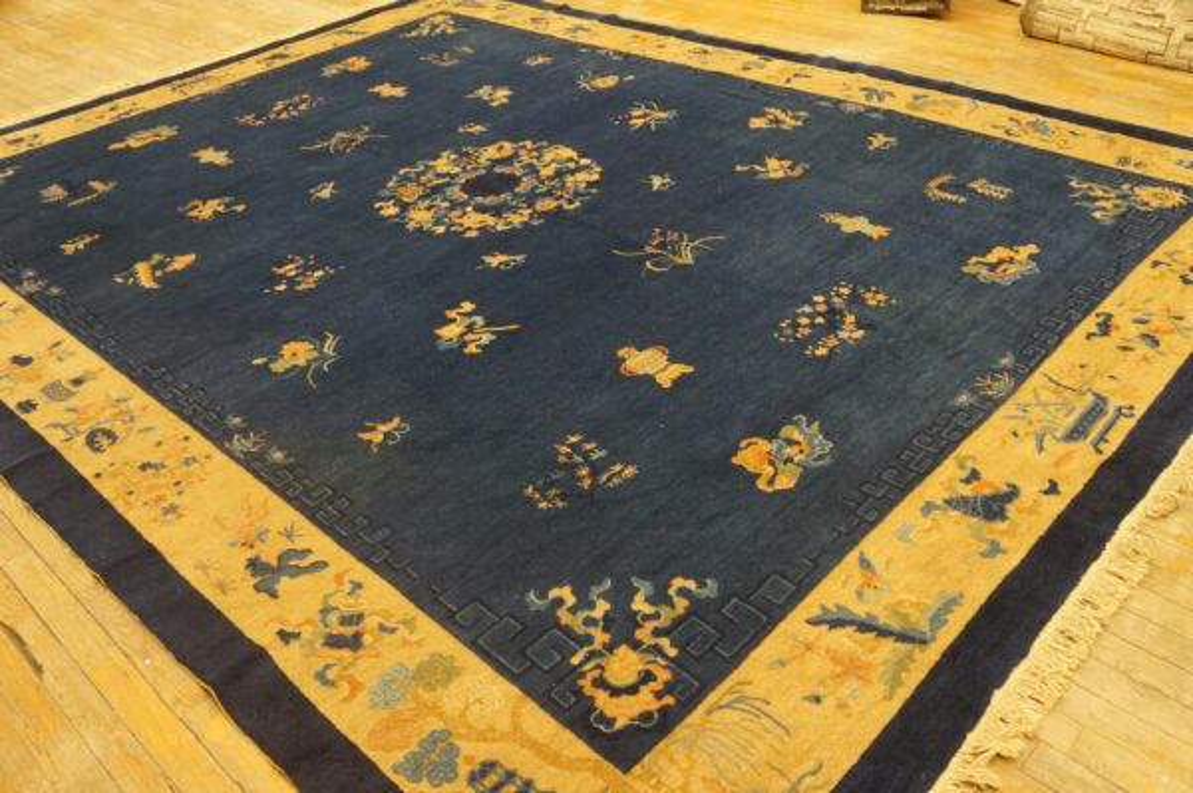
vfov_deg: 43.5
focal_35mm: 30
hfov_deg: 62.0
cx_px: 596
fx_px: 993
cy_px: 396
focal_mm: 20
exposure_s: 1/60
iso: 1600
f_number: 4
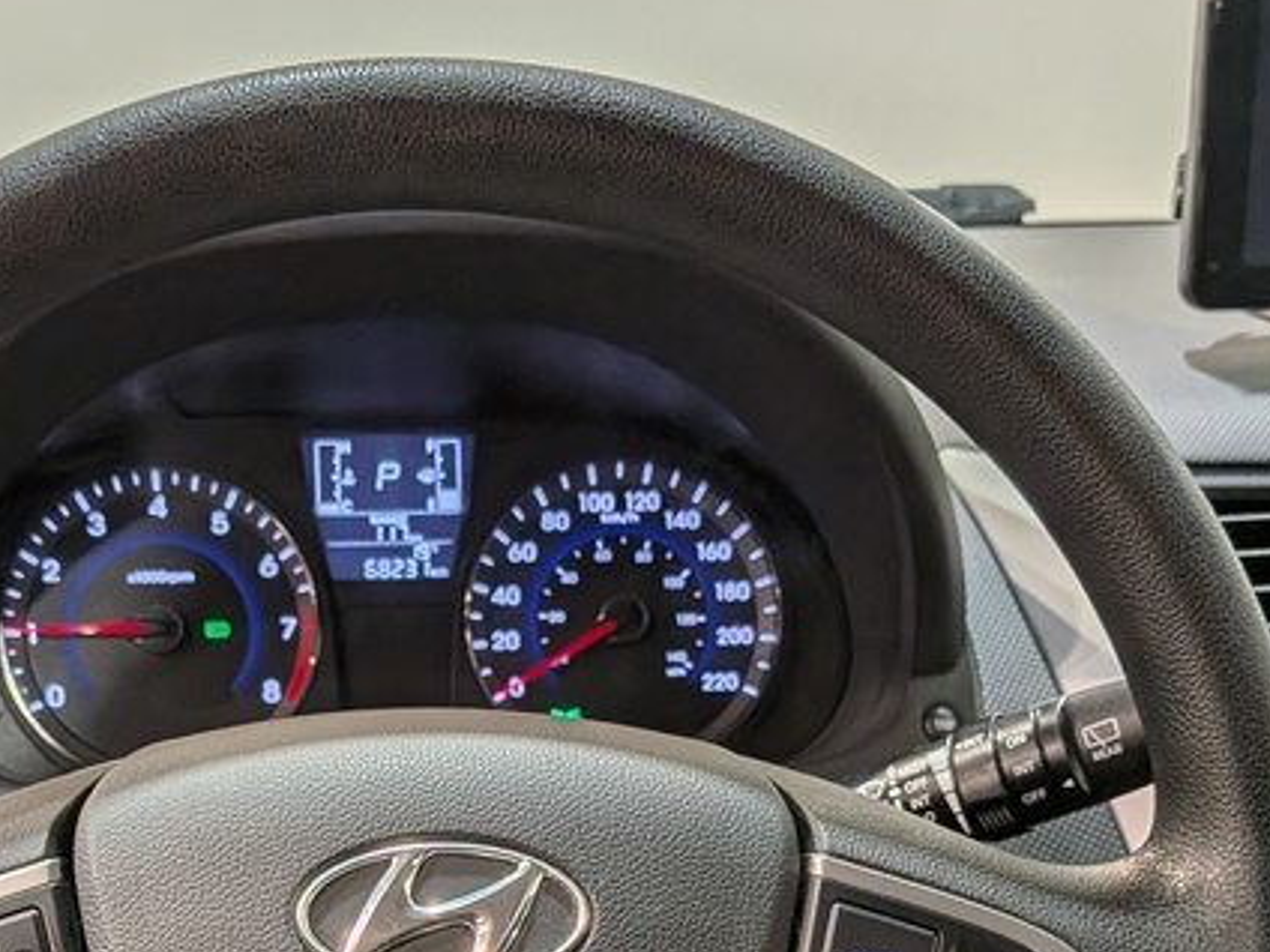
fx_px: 2128
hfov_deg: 33.0
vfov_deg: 24.1
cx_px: 425
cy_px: 964
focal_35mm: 58
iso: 26
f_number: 1.7
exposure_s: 1/142
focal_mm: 4.53
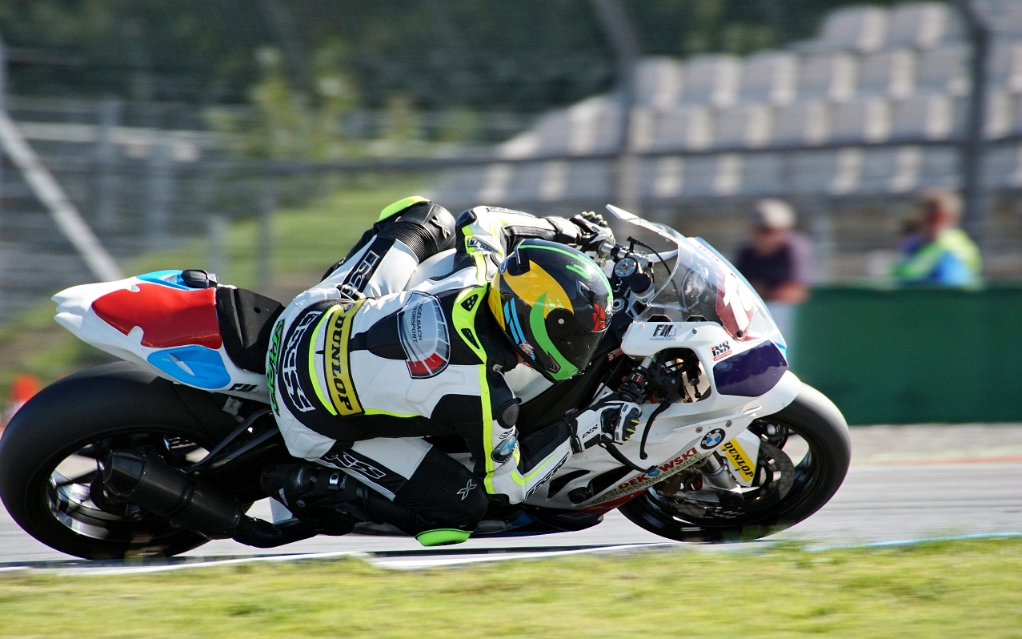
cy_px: 321
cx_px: 511
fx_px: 21334
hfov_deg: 2.7
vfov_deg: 1.7
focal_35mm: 766
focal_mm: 500
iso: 500
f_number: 8
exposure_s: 1/640
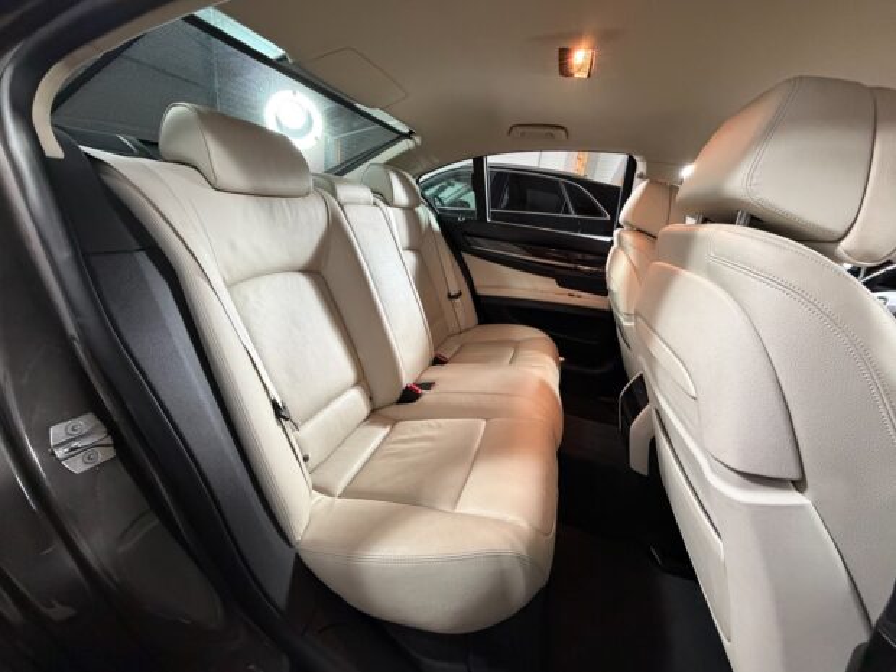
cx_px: 448
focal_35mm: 14
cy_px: 336
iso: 500
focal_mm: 2.22
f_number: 2.2
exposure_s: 1/50
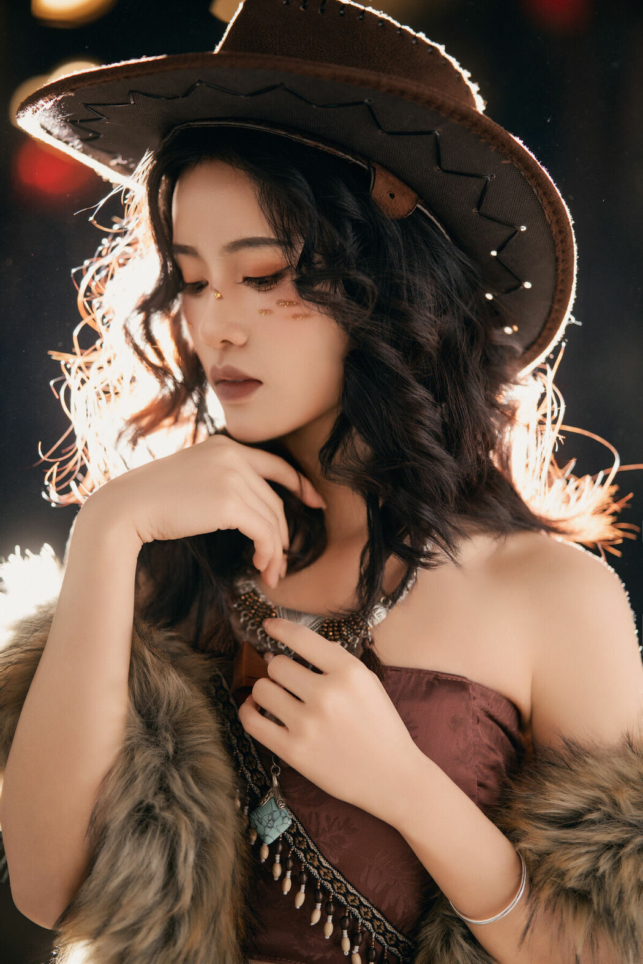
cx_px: 322
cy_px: 482
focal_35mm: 85
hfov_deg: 16.1
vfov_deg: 23.9
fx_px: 2277
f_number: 1.8
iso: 125
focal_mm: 85
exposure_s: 1/160
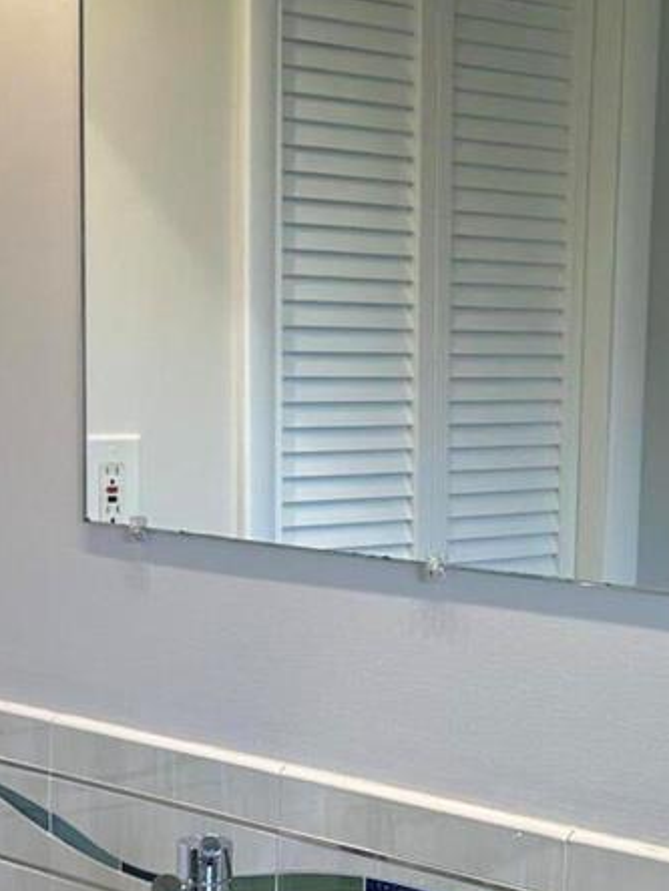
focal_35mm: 90
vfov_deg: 21.6
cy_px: 654
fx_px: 2319
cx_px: 398
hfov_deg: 16.4
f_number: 1.5
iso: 64
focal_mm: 5.7
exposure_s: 1/120
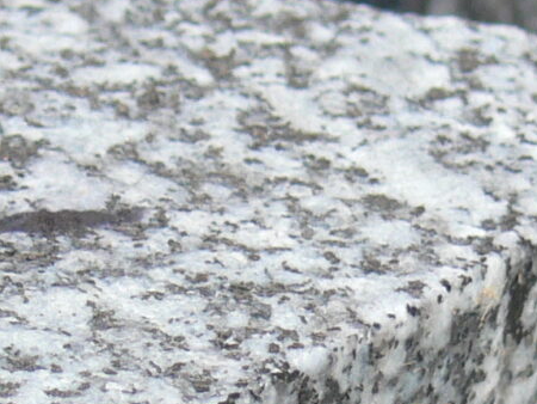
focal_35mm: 199
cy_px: 556
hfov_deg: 9.9
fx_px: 3089
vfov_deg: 7.4
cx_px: 247
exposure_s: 1/30
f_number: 2.8
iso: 80
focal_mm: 7.4
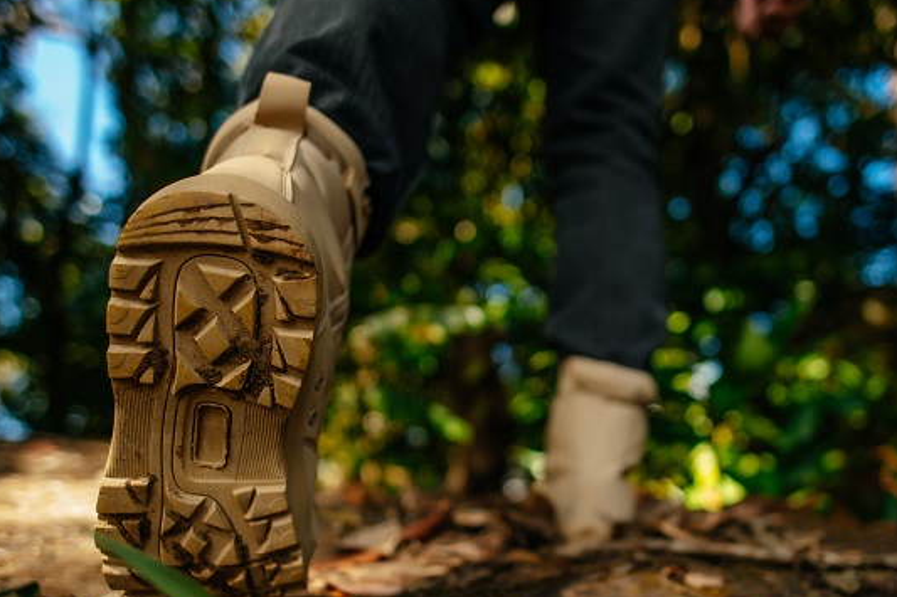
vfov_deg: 42.5
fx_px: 747
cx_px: 530
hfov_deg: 61.5
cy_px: 436
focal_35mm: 30
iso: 100
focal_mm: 20
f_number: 1.8
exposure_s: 1/320
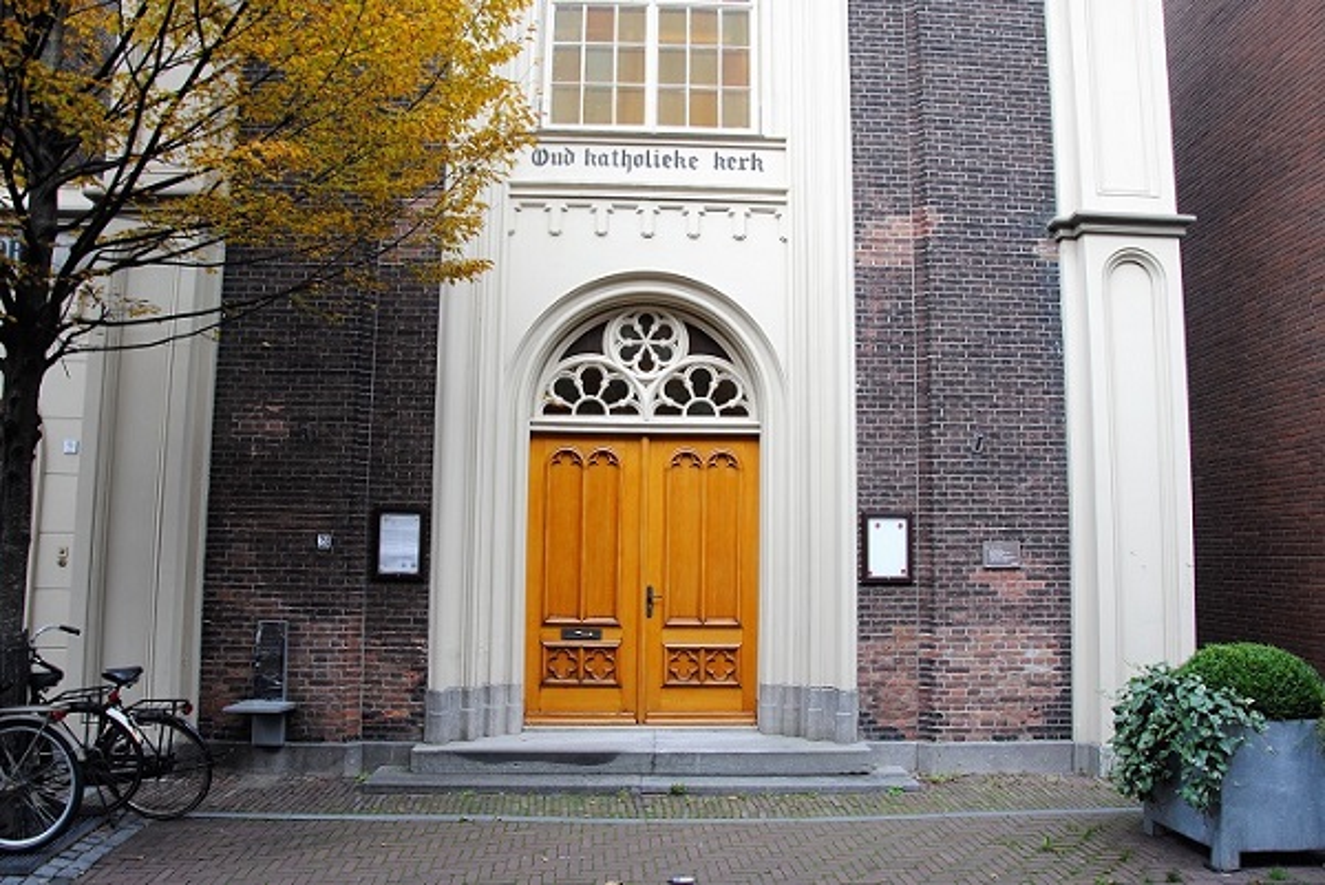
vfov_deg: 48.0
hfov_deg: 67.3
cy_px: 442
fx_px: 994
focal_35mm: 27
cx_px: 662
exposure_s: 1/125
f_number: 5.6
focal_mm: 18
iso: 200
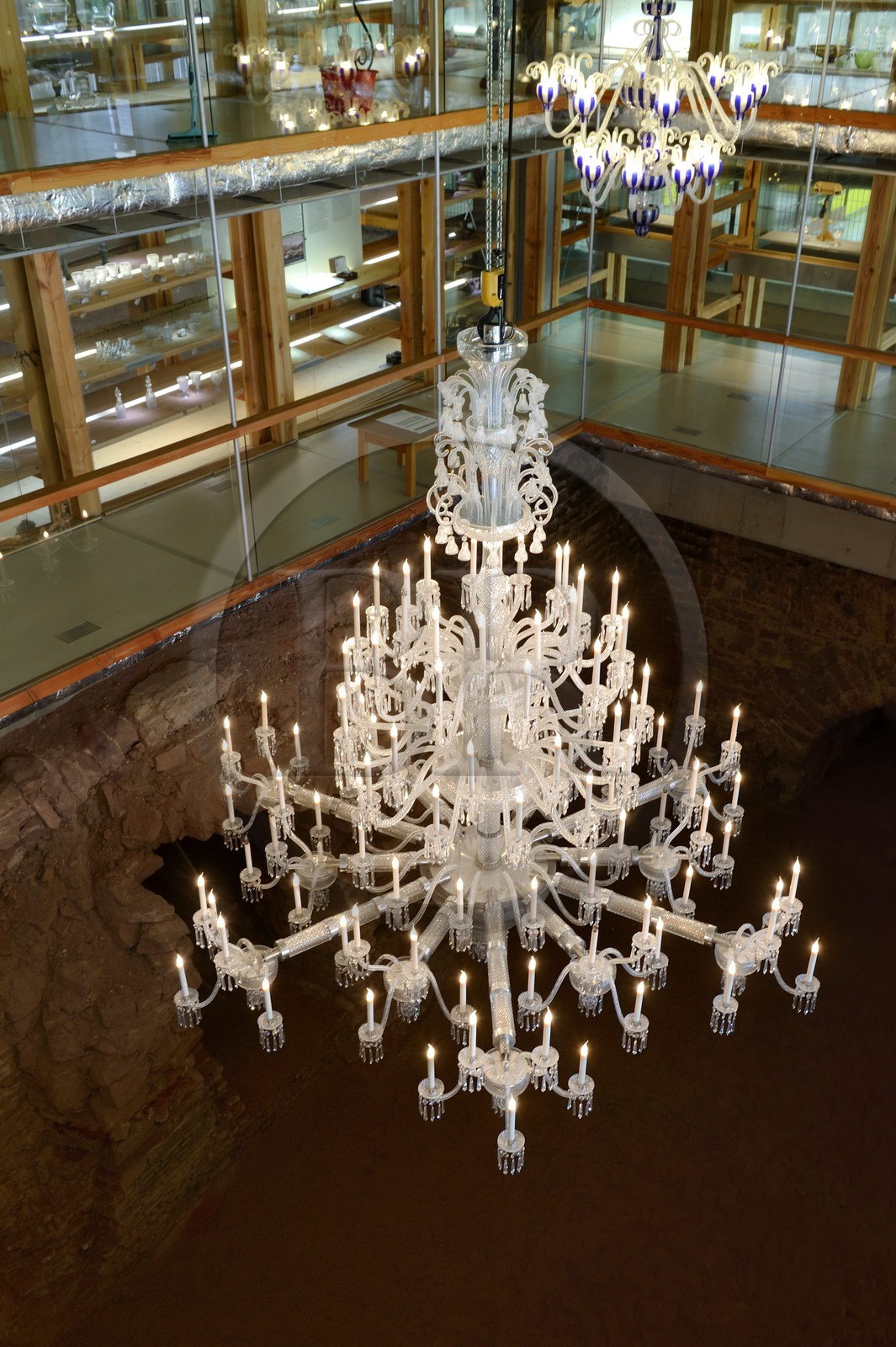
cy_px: 674
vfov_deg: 55.8
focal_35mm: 34
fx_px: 1271
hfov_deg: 38.8
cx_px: 448
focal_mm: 34
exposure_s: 1/13
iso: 400
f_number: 7.1
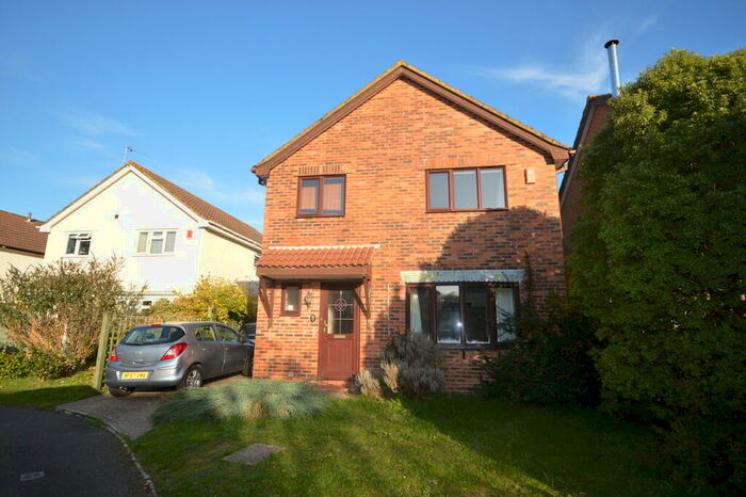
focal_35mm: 18
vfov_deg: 67.3
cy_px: 248
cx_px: 373
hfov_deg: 90.0
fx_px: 373
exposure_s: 1/160
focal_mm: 12
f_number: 6.3
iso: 100
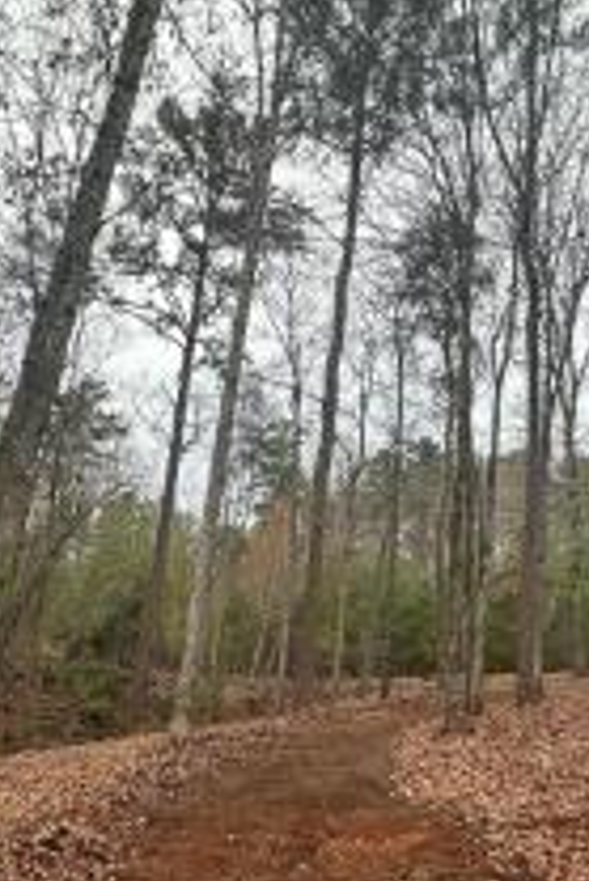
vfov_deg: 64.4
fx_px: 686
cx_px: 322
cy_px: 555
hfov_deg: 46.4
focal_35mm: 28
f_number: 2.2
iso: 40
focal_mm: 2.22
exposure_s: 1/385
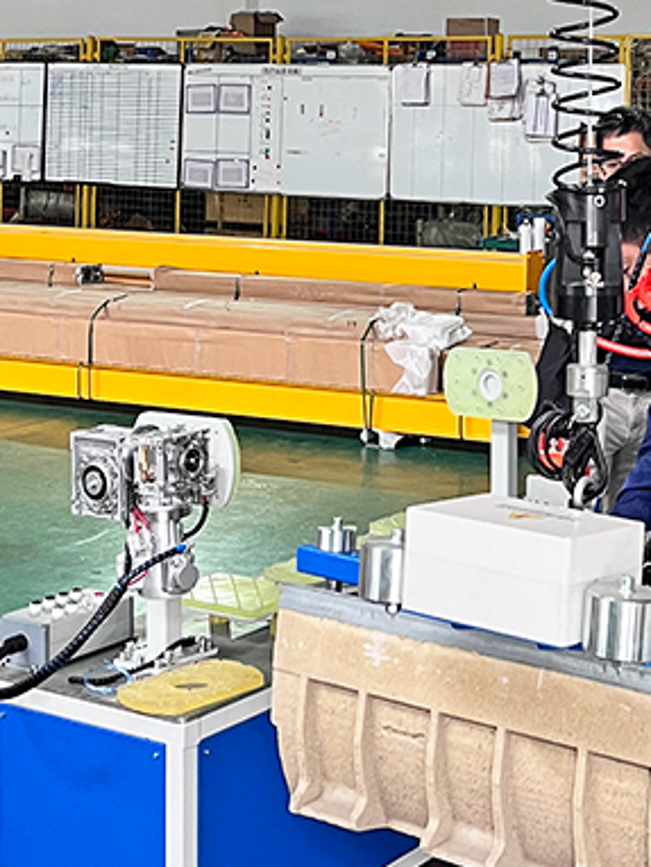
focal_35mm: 68
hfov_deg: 21.5
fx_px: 1703
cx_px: 445
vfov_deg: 27.3
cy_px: 48
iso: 250
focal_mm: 5.1
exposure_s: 1/50
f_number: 1.6
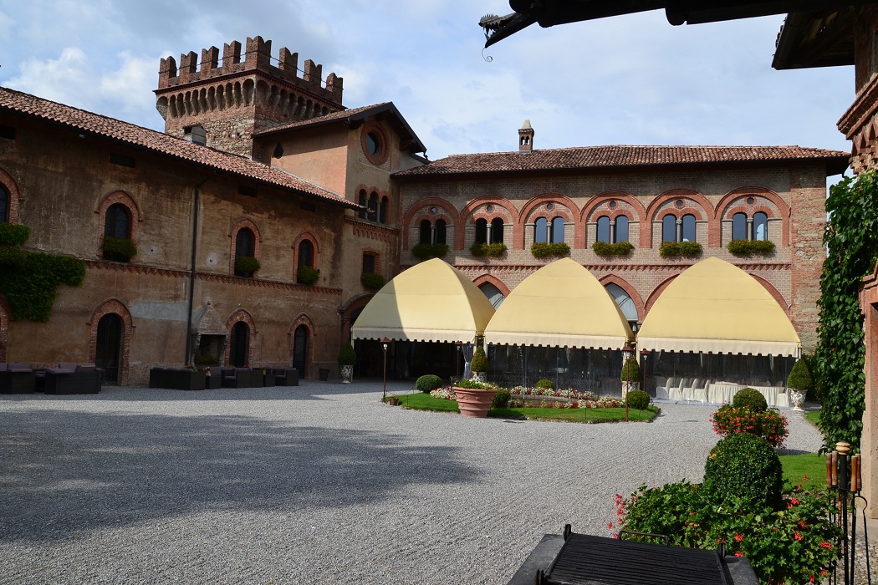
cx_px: 439
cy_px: 292
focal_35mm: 27
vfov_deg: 47.9
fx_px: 658
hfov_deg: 67.4
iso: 200
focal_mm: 18
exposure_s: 1/400
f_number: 11
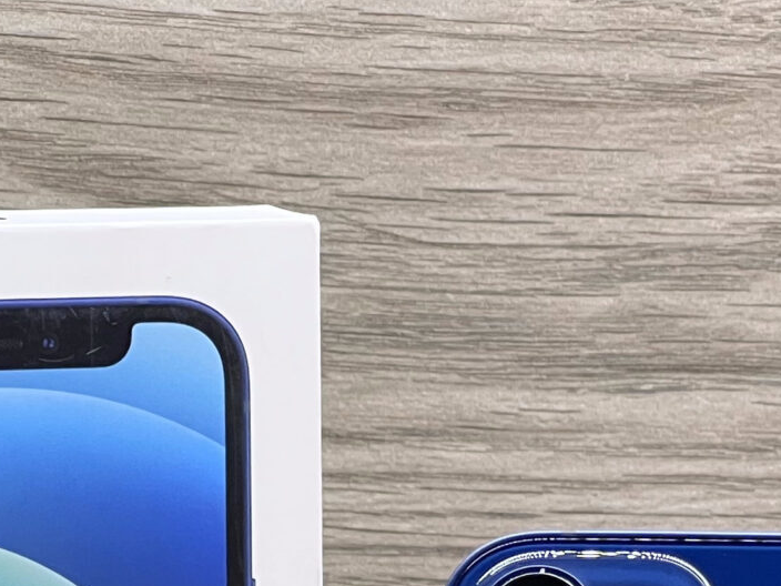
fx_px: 6317
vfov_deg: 5.2
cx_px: 642
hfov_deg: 7.1
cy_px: 1028
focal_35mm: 280
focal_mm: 9
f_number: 2.8
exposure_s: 1/100
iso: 100
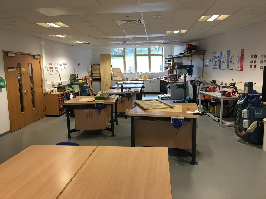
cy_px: 100
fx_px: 223
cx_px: 133
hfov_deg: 61.7
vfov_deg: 48.2
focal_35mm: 29
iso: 80
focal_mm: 4.15
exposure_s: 1/33
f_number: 2.2
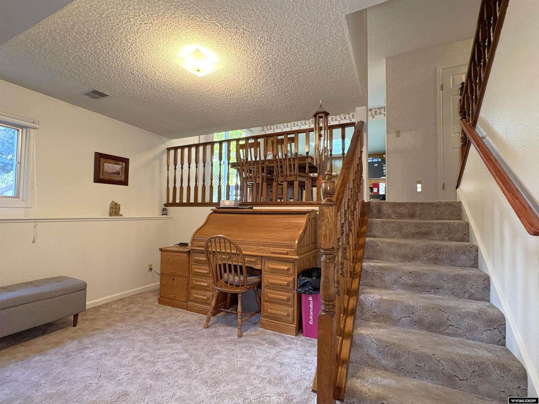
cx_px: 270
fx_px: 249
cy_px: 202
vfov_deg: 78.1
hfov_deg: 94.5
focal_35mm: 16
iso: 400
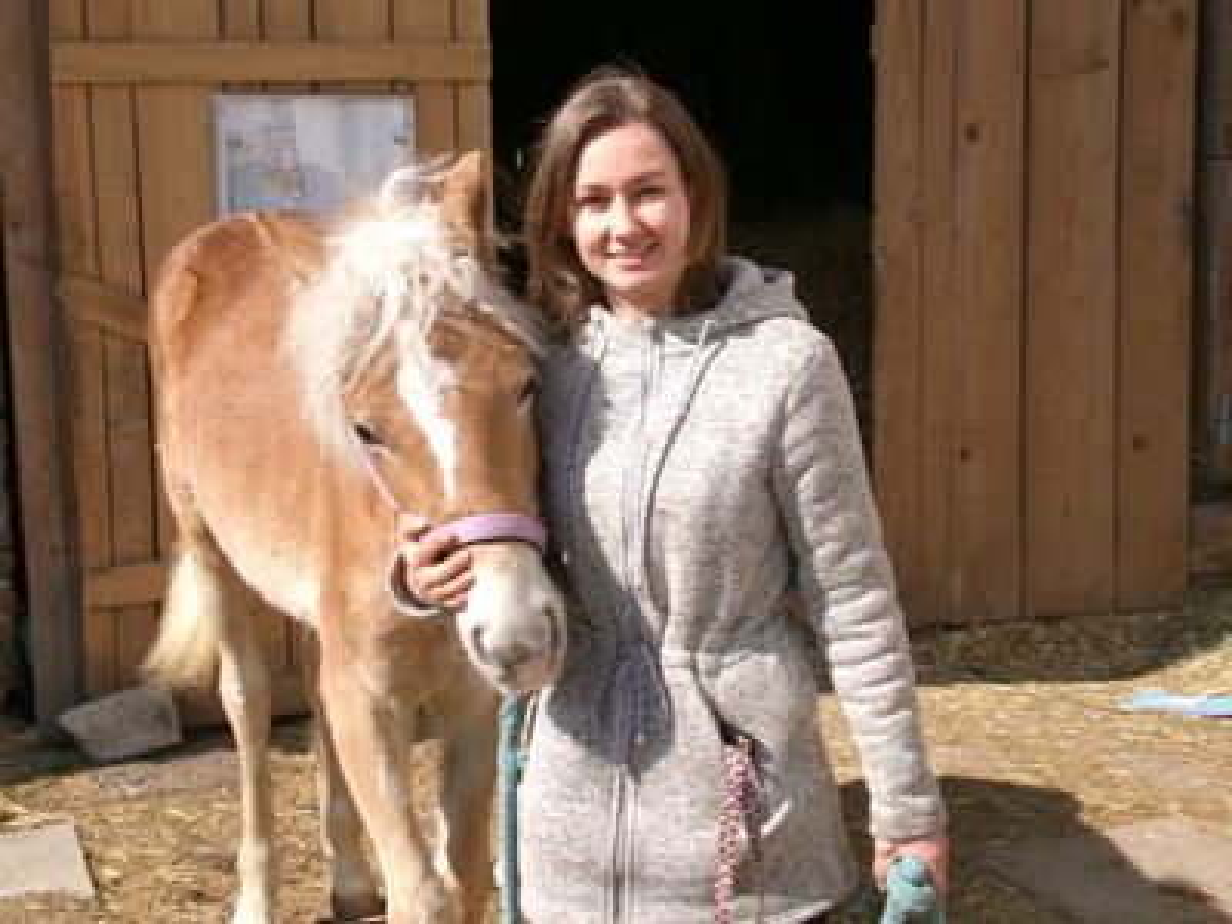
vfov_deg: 25.2
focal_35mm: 58
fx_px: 2064
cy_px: 462
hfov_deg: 33.2
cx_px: 616
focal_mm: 10.3
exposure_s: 1/60
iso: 100
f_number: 13.18
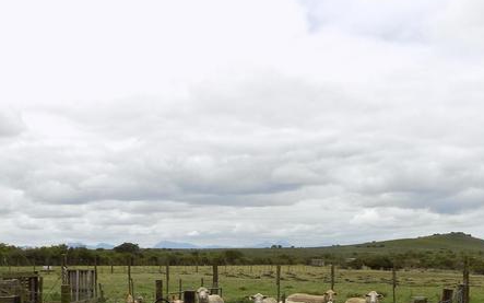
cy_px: 314
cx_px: 201
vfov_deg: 27.3
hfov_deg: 45.1
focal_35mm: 44
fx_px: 580
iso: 80
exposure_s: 1/1000
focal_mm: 4
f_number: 3.1
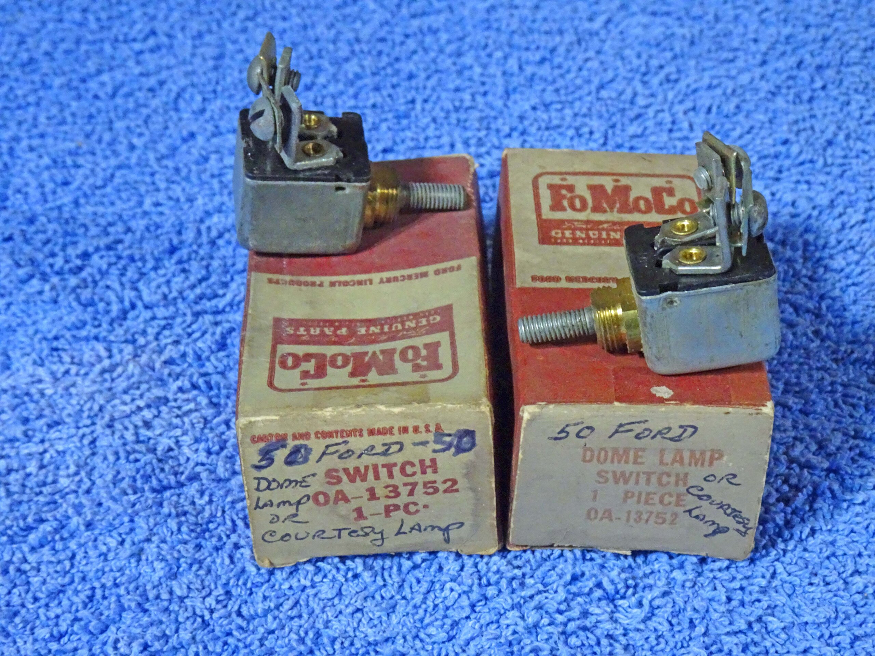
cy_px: 328
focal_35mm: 75
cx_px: 438
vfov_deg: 19.6
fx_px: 1896
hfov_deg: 26.0
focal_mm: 12.87
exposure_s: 1/13
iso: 800
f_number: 5
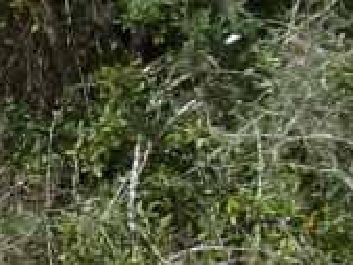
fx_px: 2633
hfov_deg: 6.8
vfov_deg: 5.8
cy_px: 134
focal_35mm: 258
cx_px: -742
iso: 64
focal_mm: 5.7
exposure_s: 1/300
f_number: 5.5
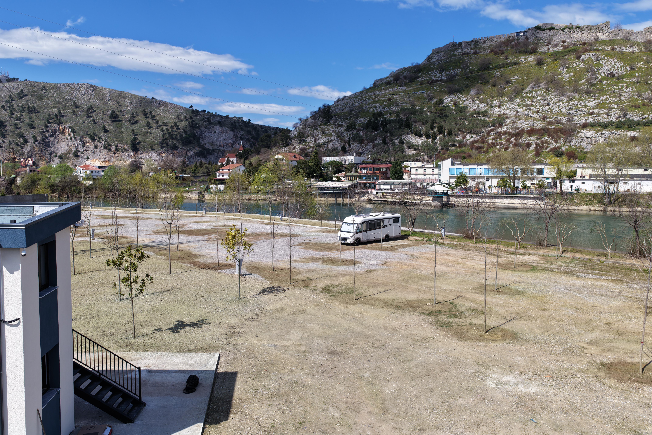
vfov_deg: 46.4
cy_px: 218
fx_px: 507
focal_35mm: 28
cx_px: 326
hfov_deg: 65.5
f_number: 2.8
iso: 100
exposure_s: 1/1600
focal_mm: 14.45
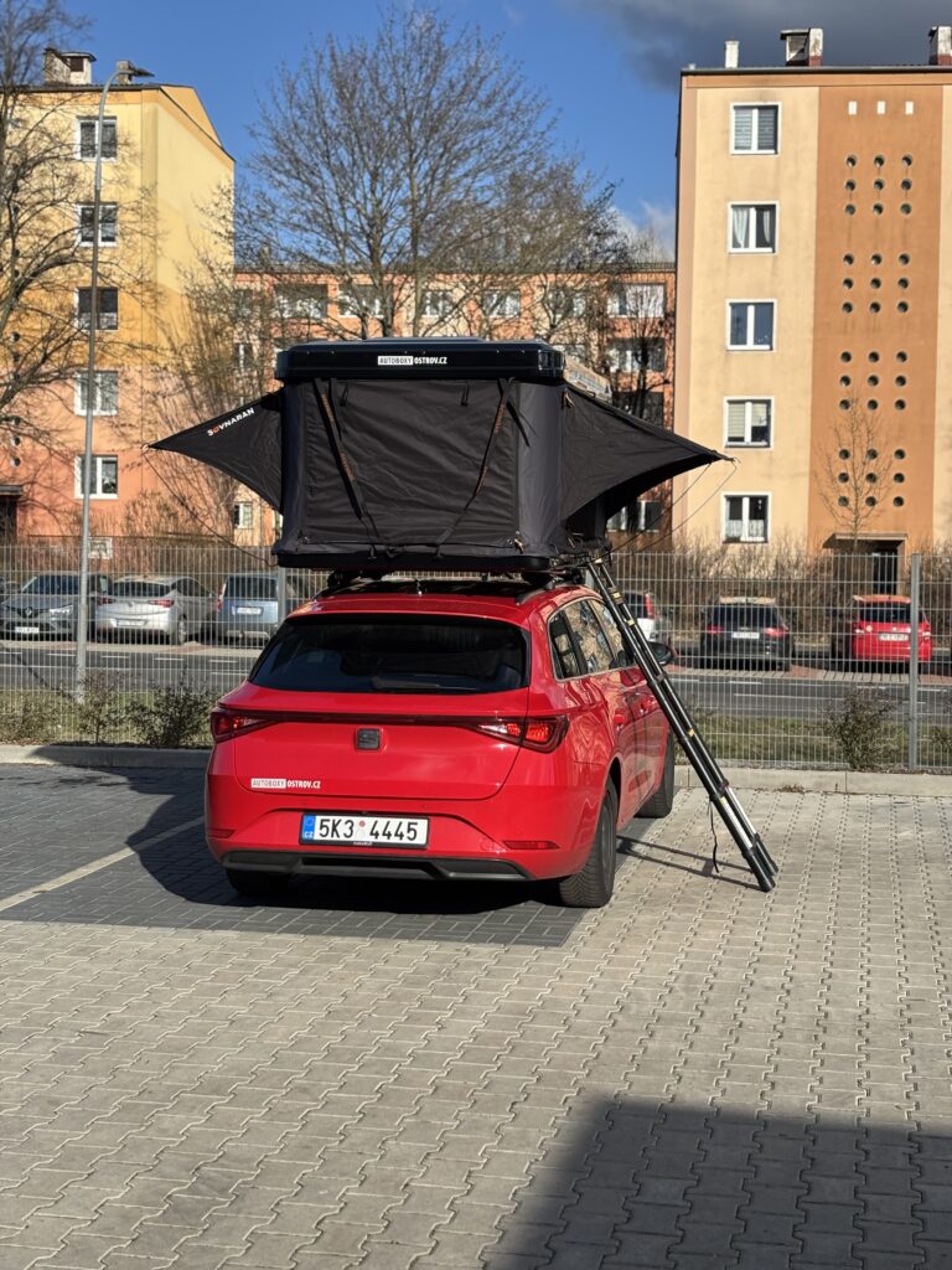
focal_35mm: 52
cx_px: 476
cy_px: 635
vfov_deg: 36.8
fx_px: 1907
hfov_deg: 28.0
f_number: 1.6
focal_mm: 5.96
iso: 32
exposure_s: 1/1017
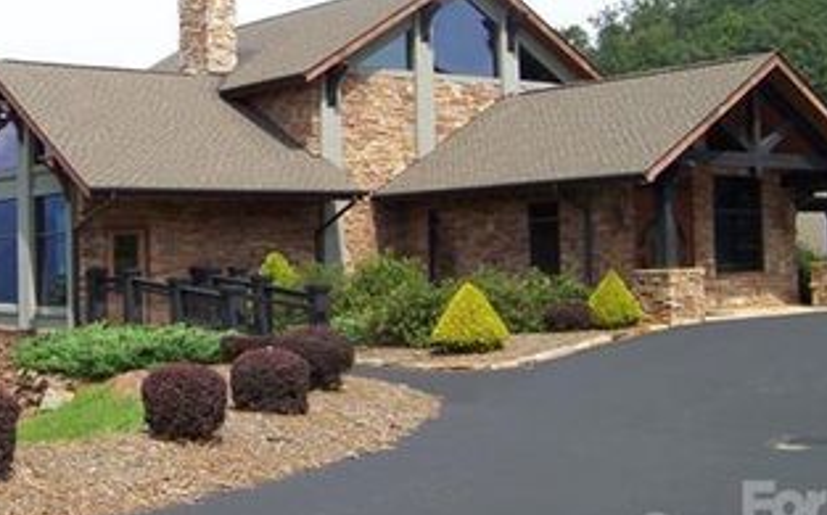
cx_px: 288
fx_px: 1374
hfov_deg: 33.3
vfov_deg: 21.0
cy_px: 112
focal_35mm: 61
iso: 67
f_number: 2.8
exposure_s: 1/800
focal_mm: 5.85
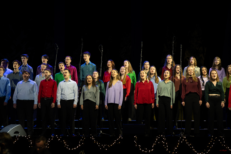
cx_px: 116
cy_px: 77
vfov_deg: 16.1
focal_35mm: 85
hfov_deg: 23.9
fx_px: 545
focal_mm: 85
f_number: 3.2
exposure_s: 1/250
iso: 1000
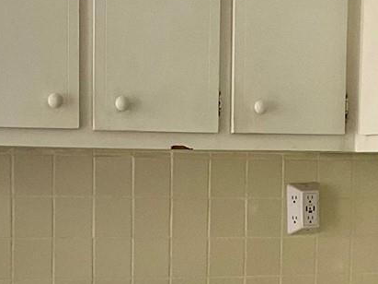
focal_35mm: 113
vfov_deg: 13.0
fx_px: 1234
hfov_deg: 17.4
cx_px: 166
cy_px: 259
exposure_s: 1/60
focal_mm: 3
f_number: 1.8
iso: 80
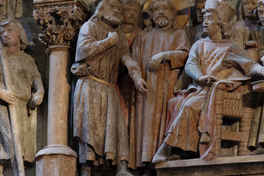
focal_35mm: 334
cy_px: 58
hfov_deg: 6.2
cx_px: 111
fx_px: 2449
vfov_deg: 4.1
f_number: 5.6
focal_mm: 135
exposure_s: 1/30
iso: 3200
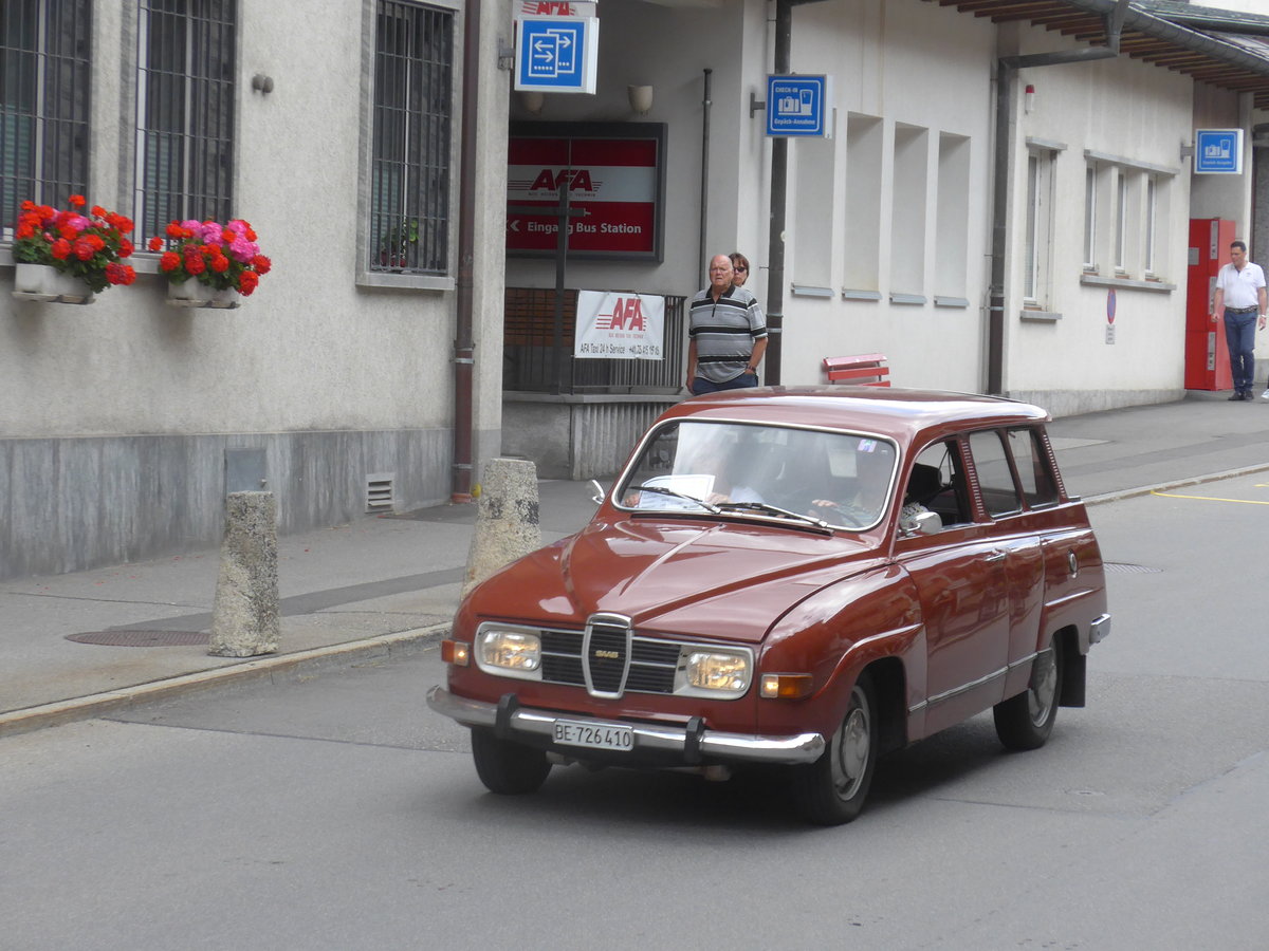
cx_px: 634
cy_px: 476
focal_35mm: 124
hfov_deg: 15.9
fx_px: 4546
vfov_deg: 12.0
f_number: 5.2
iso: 320
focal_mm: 24.3
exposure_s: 1/400
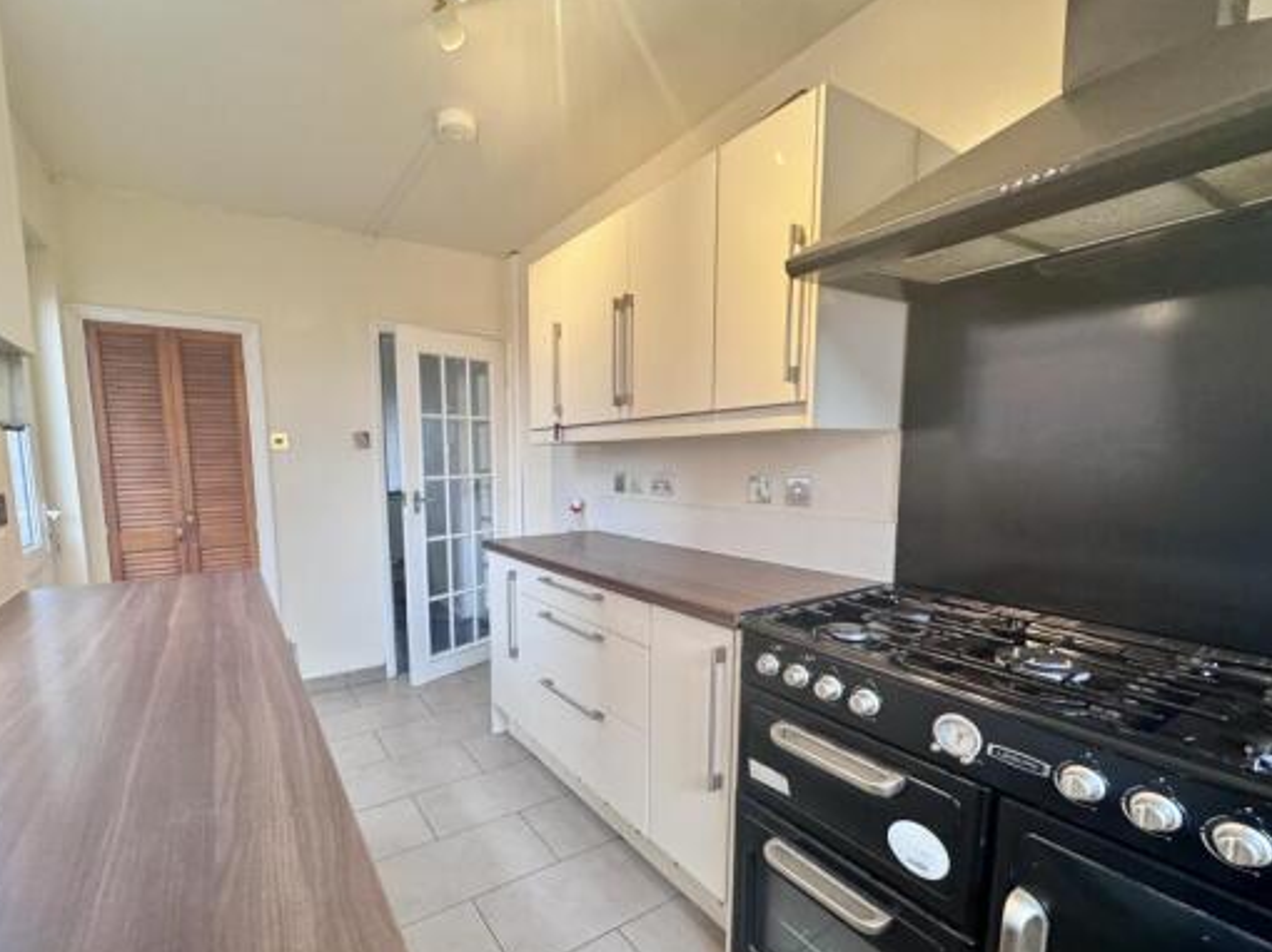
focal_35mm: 16
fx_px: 588
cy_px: 530
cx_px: 550
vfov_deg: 77.8
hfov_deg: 94.0
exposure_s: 1/50
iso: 400
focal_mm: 2.22
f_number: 2.2
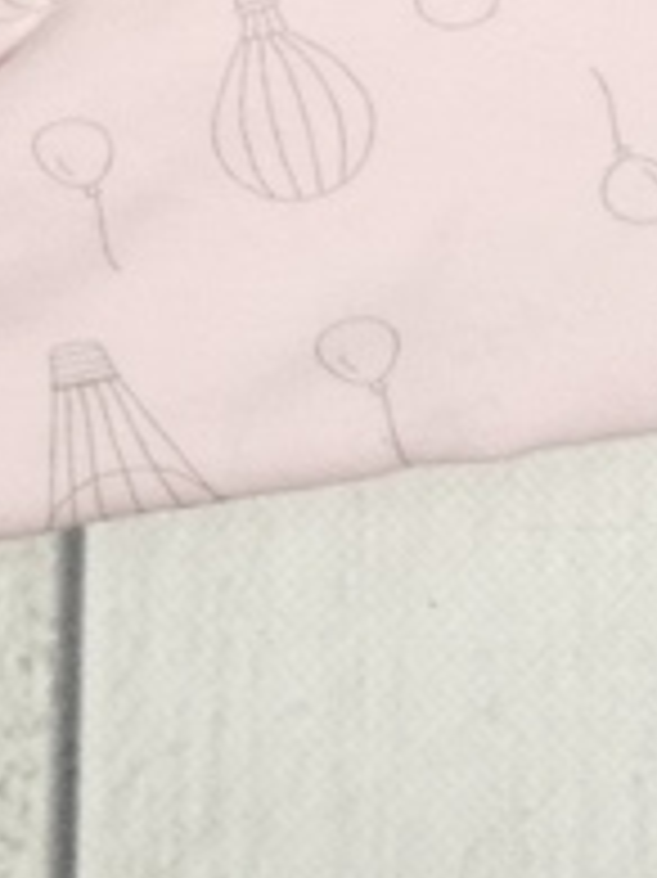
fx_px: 3597
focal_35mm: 142
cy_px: -1229
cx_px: -252
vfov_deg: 11.5
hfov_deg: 10.2
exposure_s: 1/50
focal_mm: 5.58
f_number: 1.8
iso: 80
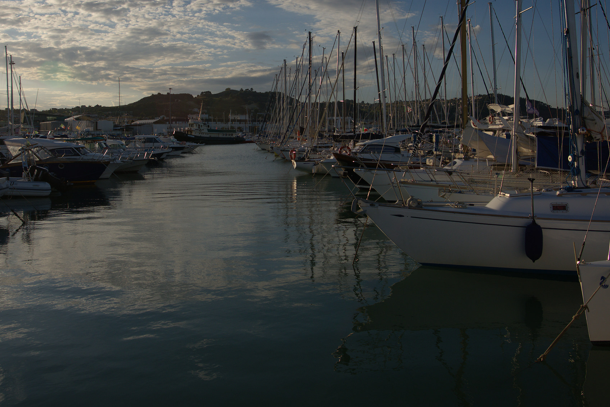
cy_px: 127
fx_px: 576
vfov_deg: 38.3
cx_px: 270
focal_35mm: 34
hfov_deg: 55.7
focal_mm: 24
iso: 100
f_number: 8
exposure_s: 1/800
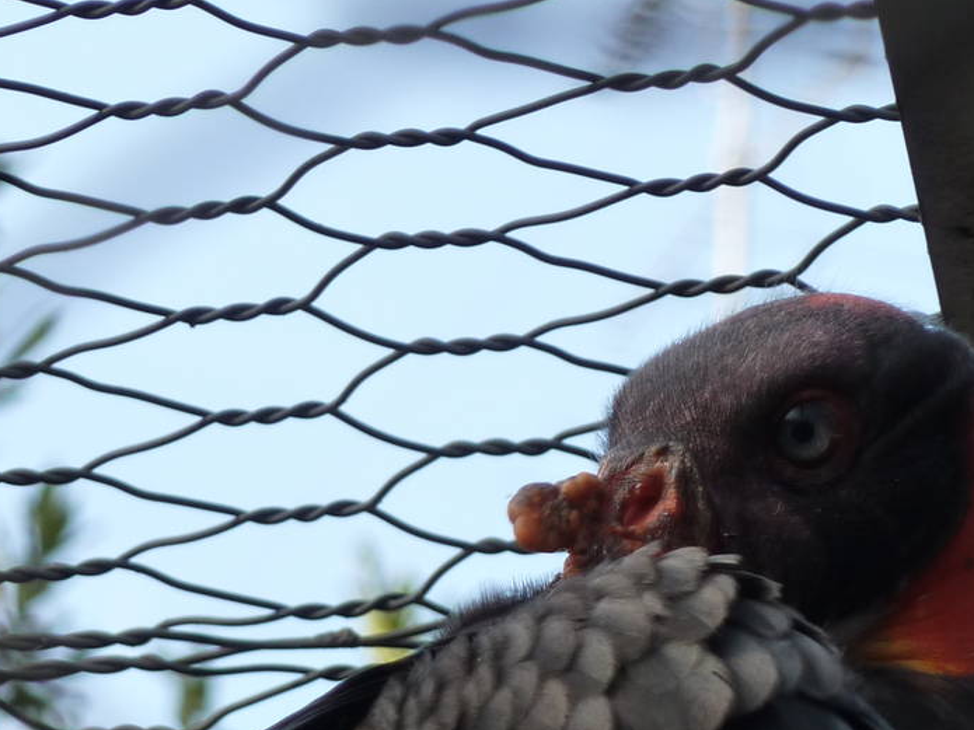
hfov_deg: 2.9
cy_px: 535
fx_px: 19440
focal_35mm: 691
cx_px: 586
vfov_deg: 2.2
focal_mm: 49.2
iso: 125
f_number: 4.9
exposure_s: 1/160
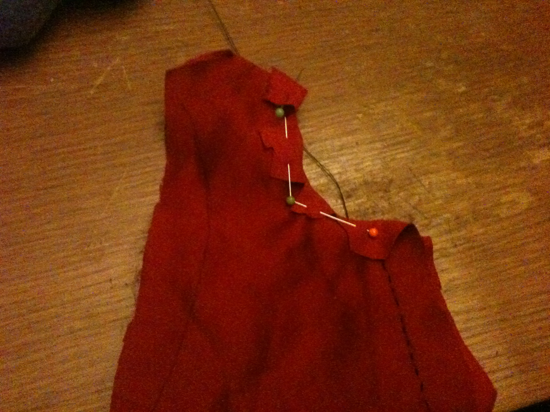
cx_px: 275
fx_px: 556
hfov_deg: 52.6
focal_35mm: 35
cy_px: 206
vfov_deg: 40.7
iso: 1000
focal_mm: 3.85
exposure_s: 1/10
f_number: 2.8
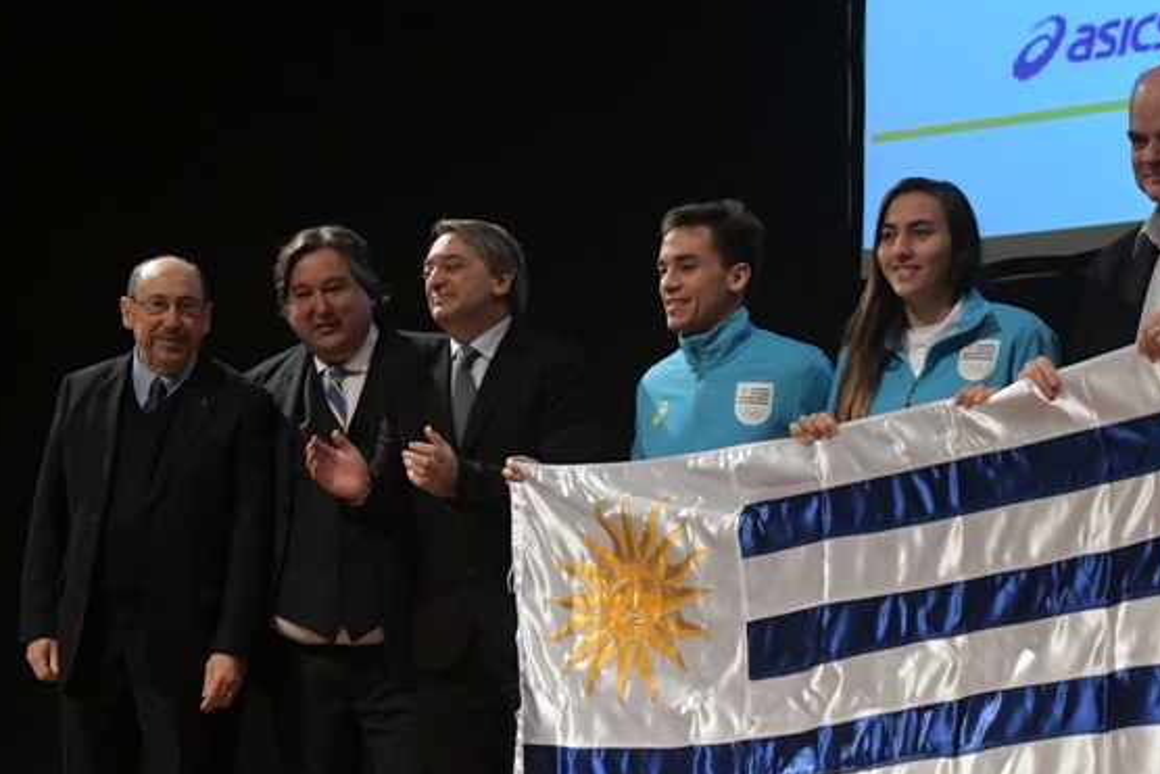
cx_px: 584
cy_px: 525
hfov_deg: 21.7
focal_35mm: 94
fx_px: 3029
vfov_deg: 14.5
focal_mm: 34
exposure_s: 1/160
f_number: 5.6
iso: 5000
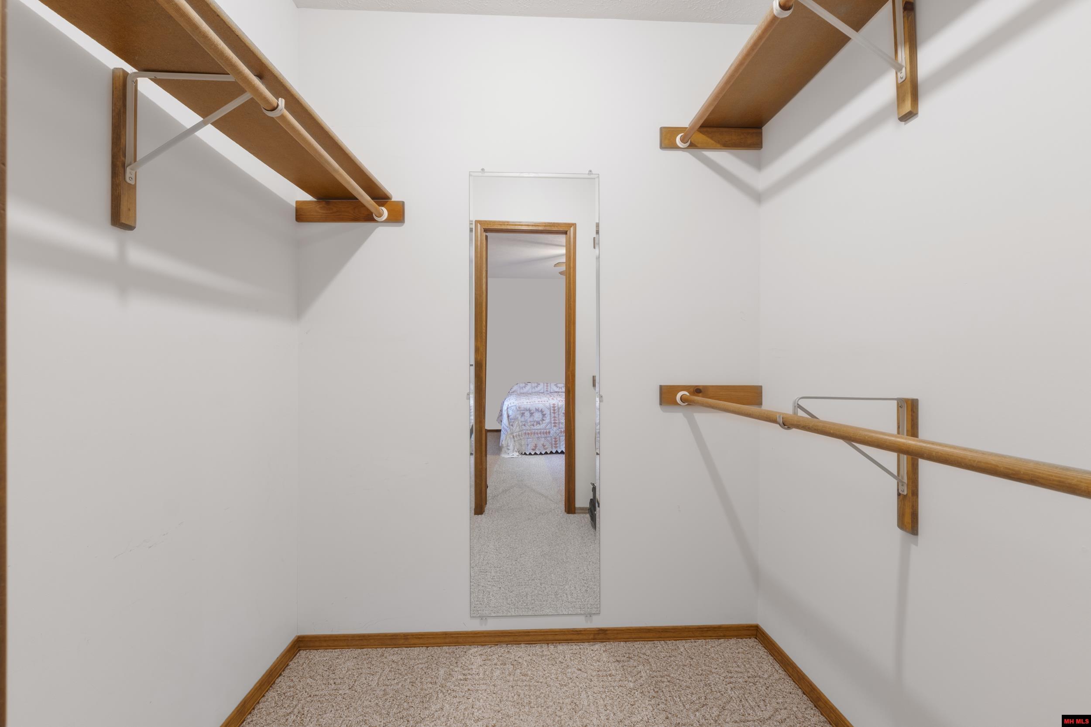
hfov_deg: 91.5
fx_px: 532
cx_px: 546
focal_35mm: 18
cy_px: 364
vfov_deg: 68.7
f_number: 9
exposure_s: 2
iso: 200
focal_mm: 11.7
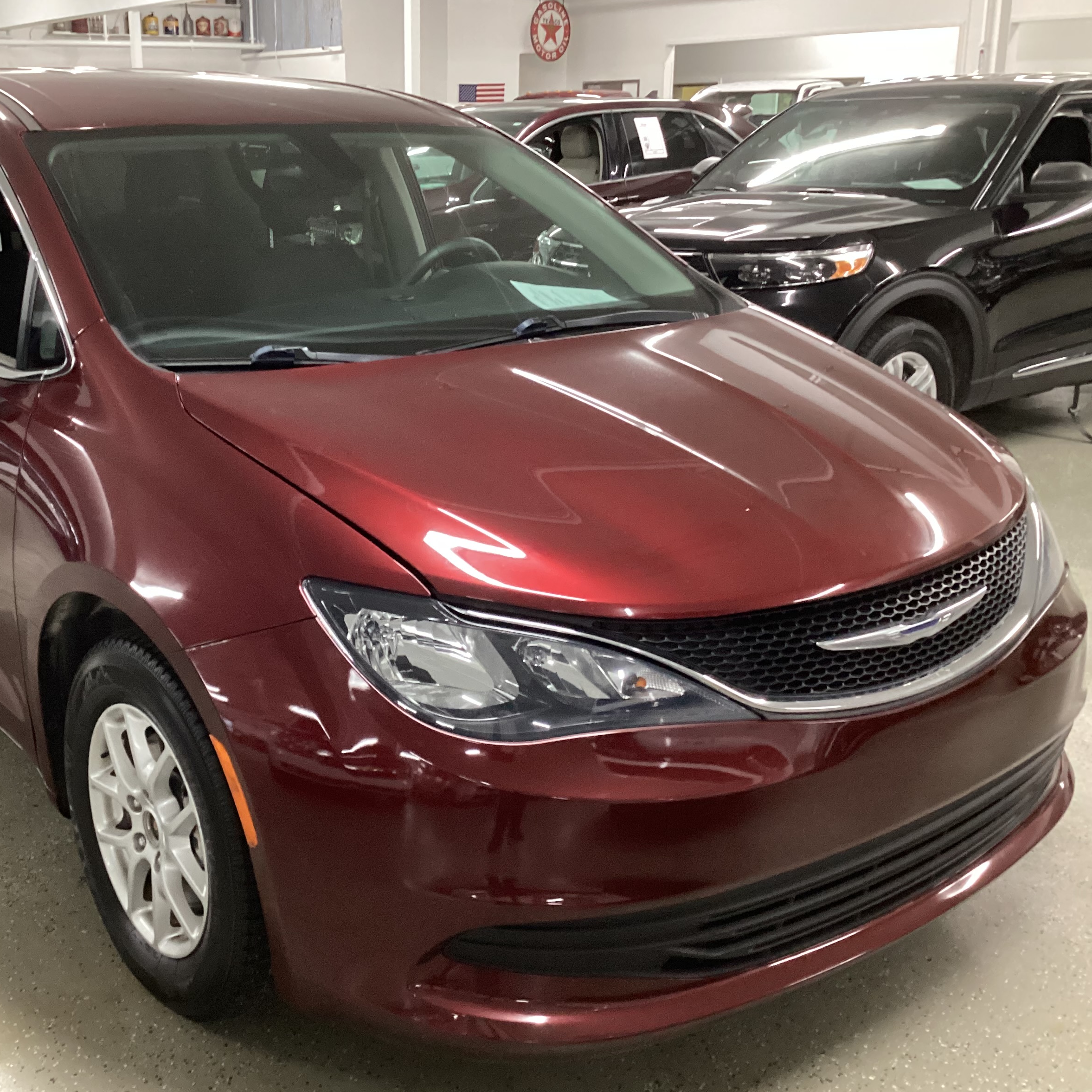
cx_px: 373
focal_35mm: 38
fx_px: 1356
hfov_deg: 43.3
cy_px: 550
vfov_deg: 43.9
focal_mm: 3.3
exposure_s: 1/40
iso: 400
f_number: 2.4
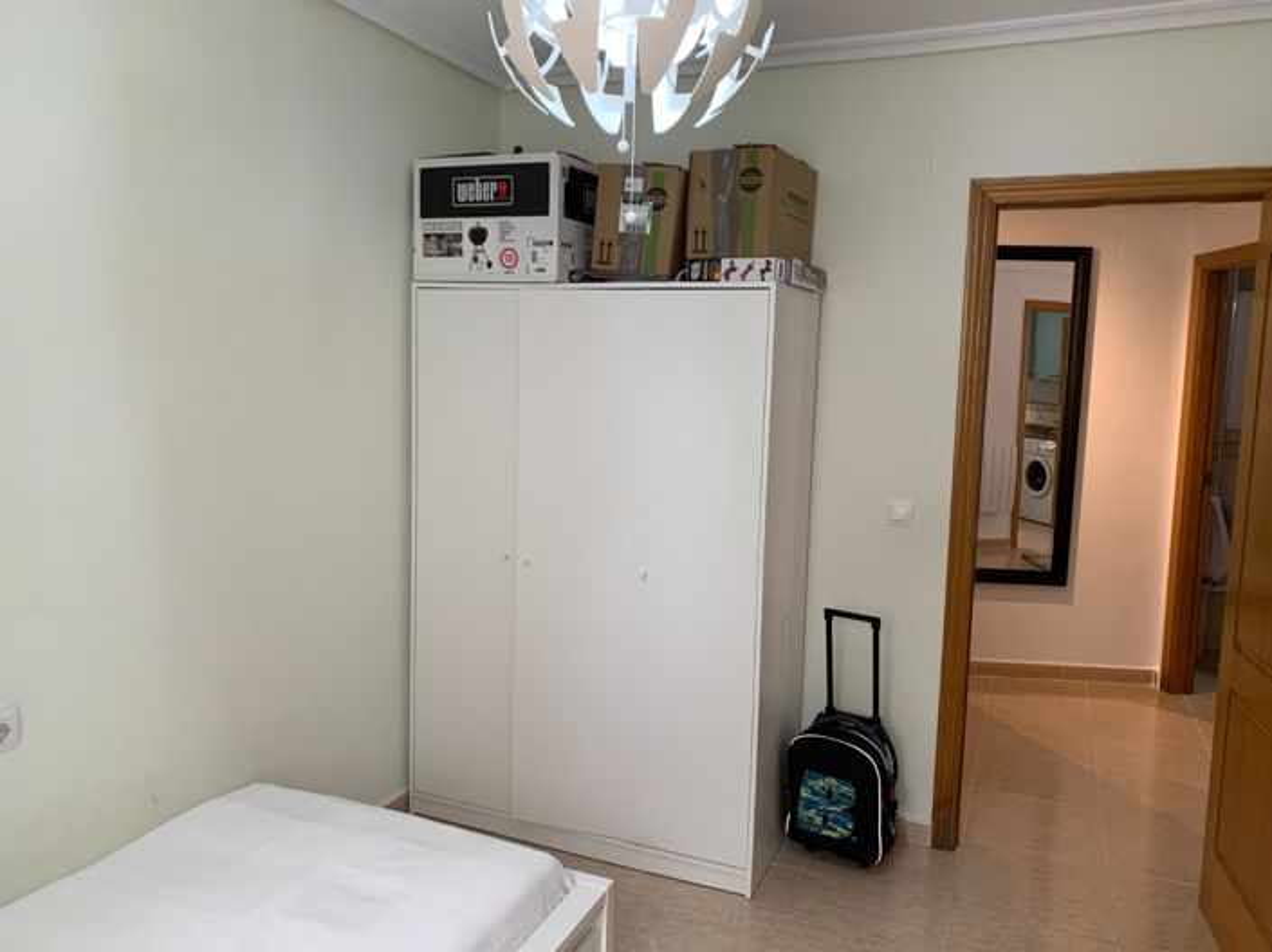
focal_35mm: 26
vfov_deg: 53.0
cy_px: 476
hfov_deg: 67.3
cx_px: 636
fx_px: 955
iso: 100
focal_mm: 4.25
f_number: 1.8
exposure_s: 1/82
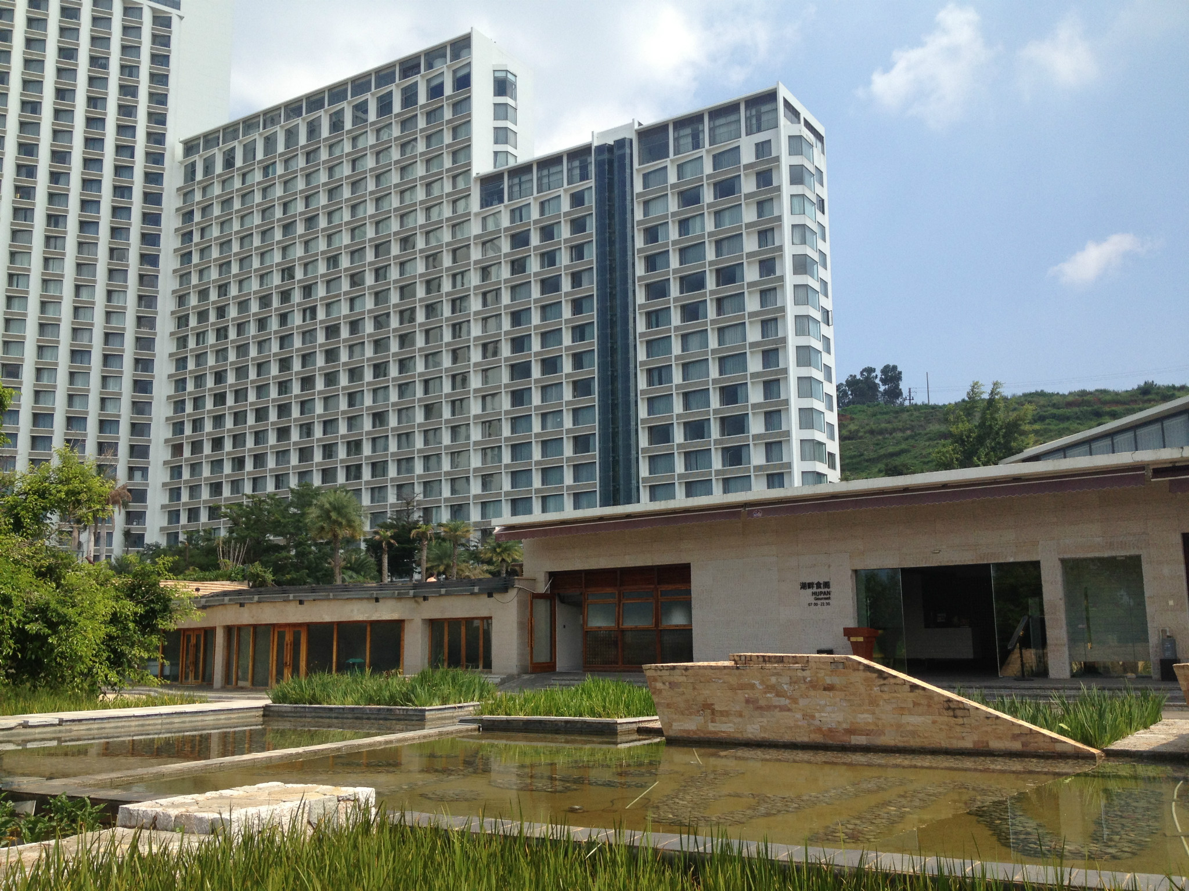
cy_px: 446
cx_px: 594
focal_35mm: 35
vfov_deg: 40.7
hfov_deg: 52.6
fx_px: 1202
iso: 50
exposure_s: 1/1534
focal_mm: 4.28
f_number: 2.4
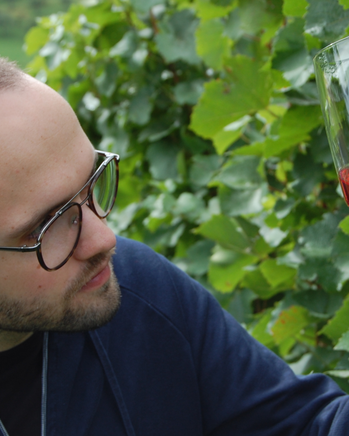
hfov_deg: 15.1
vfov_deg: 18.8
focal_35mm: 102
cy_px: 193
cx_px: 215
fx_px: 1317
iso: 200
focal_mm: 40
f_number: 7.1
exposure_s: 1/200
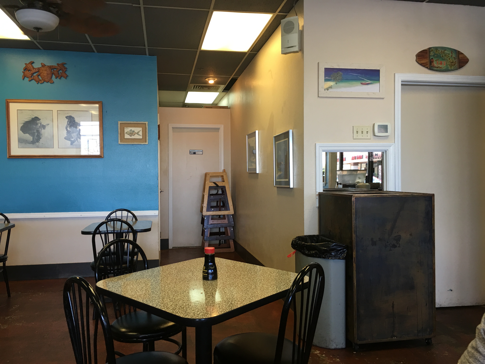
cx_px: 242
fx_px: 406
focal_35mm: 29
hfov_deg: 61.7
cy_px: 182
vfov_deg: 48.2
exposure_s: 1/15
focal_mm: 4.15
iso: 32
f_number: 2.2
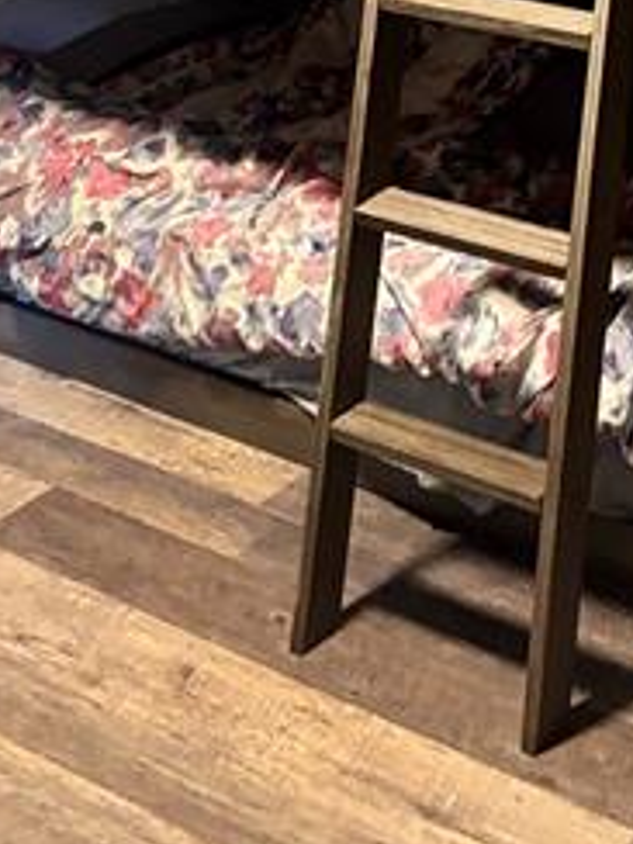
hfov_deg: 17.4
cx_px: 681
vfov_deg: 21.2
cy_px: -301
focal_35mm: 82
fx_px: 1999
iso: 500
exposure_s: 1/60
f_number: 1.6
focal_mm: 5.96
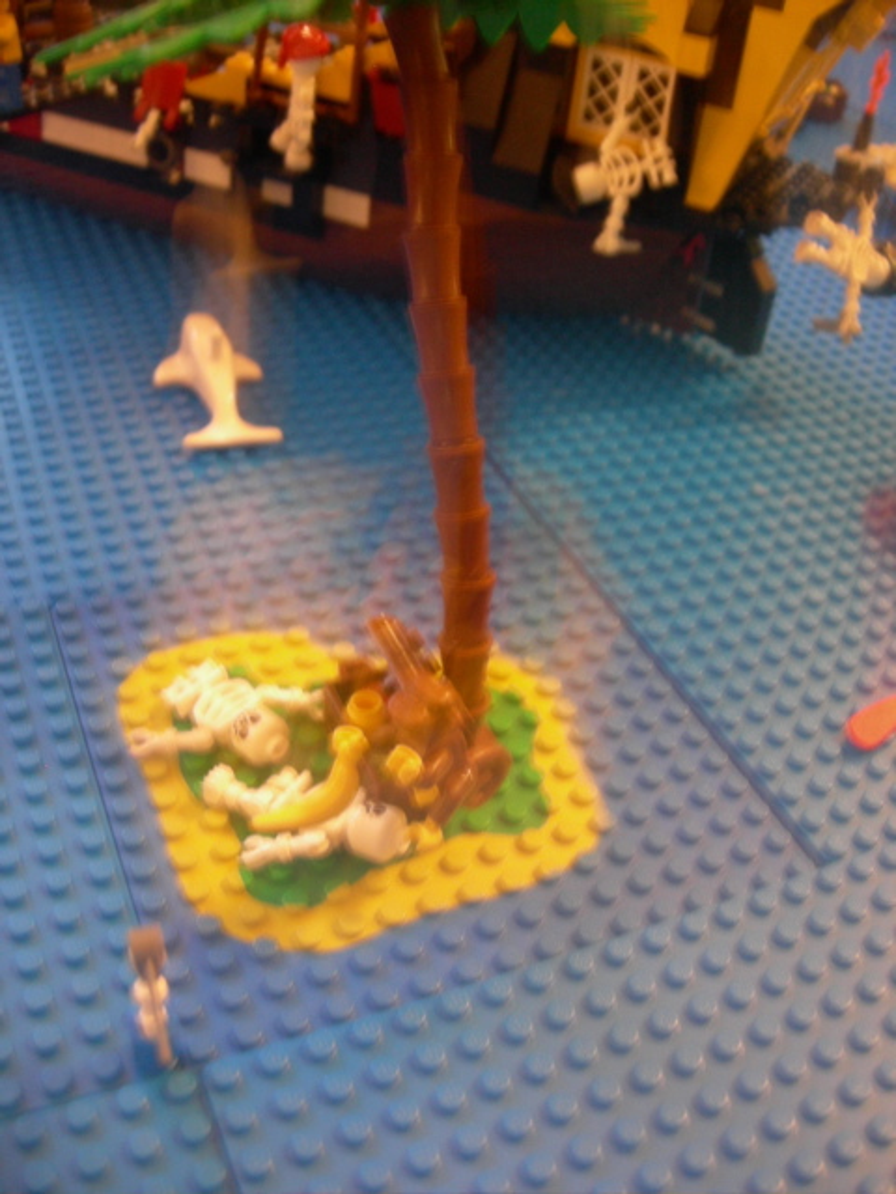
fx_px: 1242
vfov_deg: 51.4
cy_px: 597
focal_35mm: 36
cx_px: 448
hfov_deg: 39.7
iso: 200
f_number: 2.7
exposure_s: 1/1.1
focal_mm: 7.5
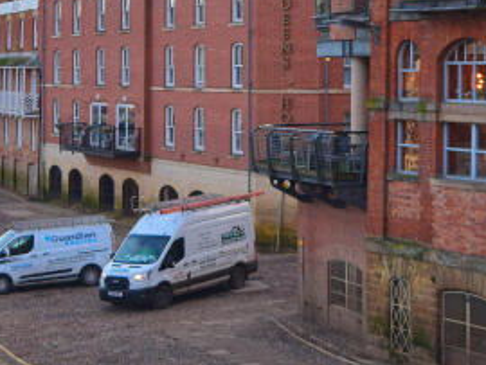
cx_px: 259
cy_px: 3
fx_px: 1459
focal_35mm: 104
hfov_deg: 18.9
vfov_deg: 14.1
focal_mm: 19
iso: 400
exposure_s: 1/125
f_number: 5.6
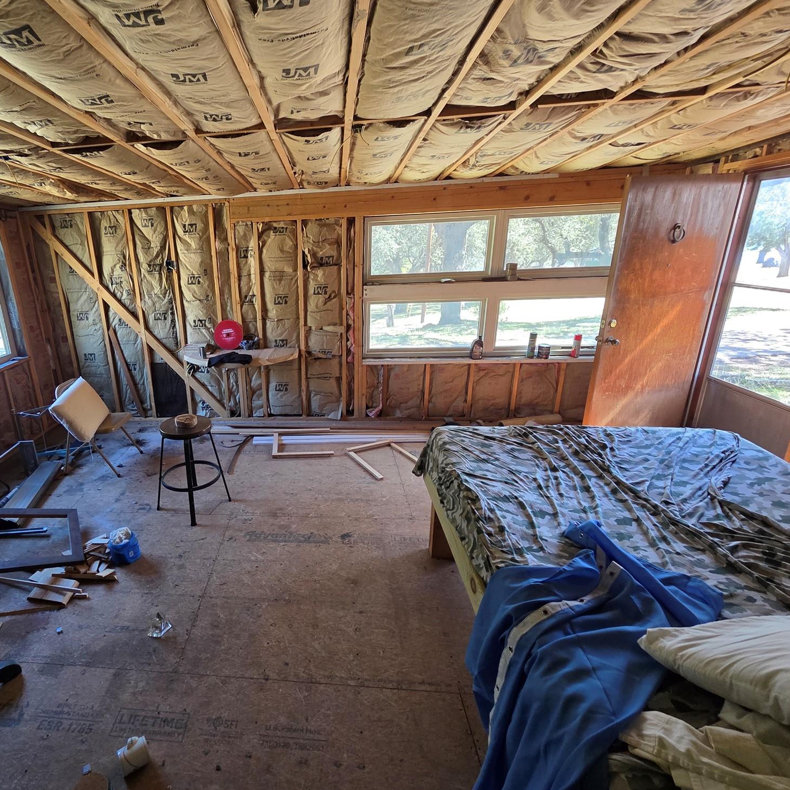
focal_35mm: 16
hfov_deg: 84.7
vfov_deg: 87.4
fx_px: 413
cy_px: 394
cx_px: 269
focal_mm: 2.2
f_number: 2.2
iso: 200
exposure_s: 1/60
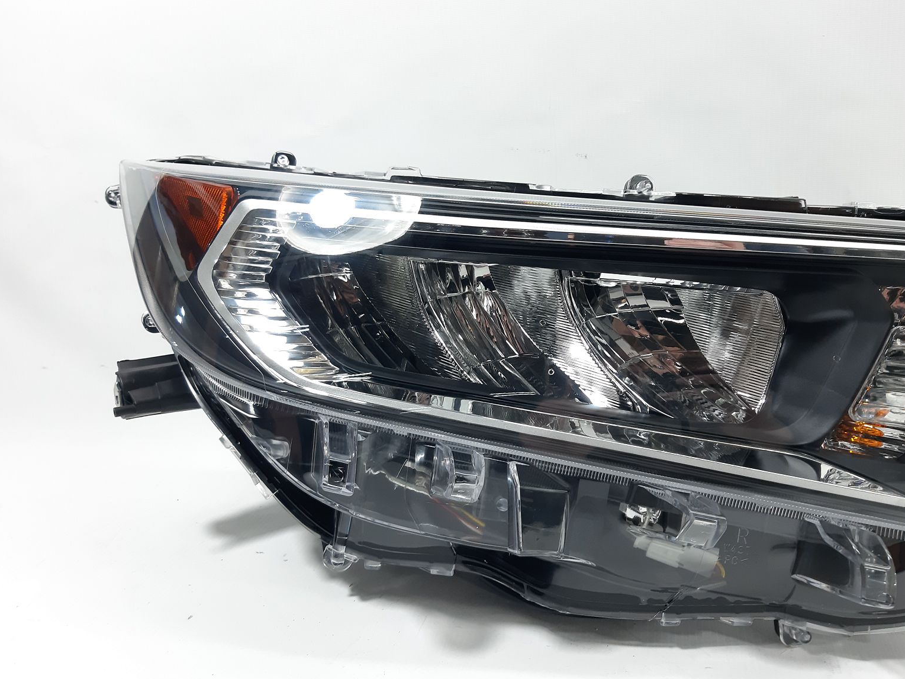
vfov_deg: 46.8
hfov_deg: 59.9
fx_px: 784
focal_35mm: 30
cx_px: 477
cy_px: 364
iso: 100
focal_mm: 3.93
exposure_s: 1/50
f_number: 1.7
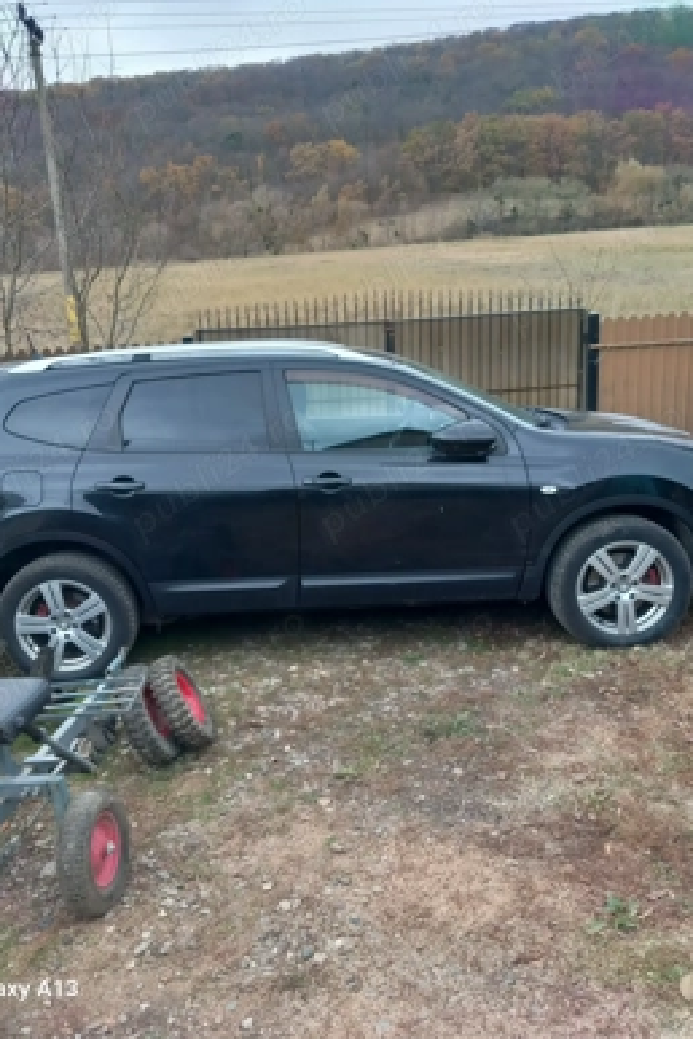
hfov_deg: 44.9
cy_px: 515
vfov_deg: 63.7
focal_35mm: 29
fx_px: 837
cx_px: 312
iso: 40
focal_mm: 4
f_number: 1.8
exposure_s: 1/50
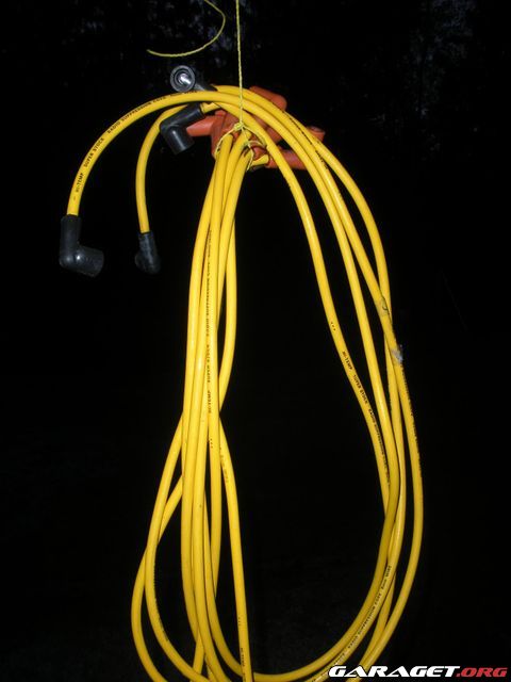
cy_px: 341
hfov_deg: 39.7
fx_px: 709
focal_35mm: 36
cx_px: 256
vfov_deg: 51.4
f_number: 3.5
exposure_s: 1/60
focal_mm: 6.3
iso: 64
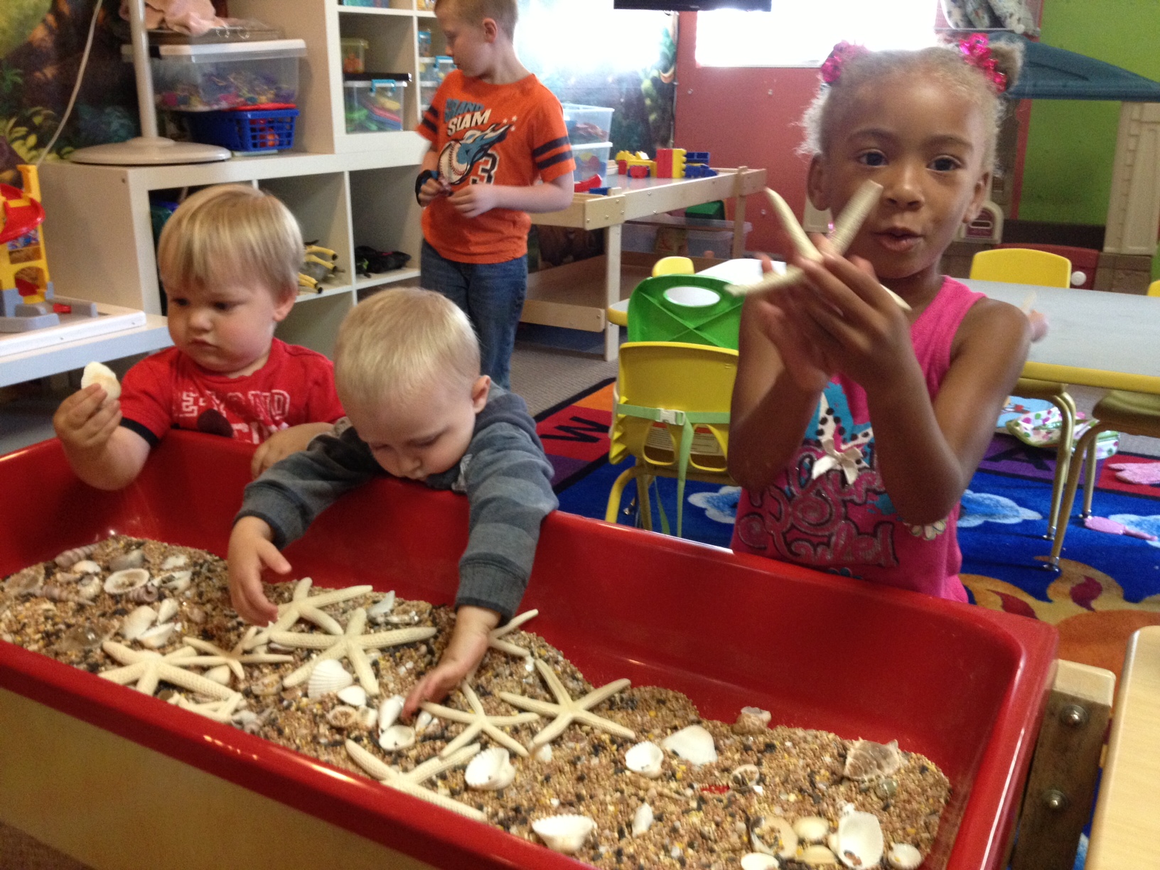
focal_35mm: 35
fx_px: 1173
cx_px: 580
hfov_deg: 52.6
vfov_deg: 40.7
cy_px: 435
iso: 320
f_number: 2.4
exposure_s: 1/20
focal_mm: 4.28
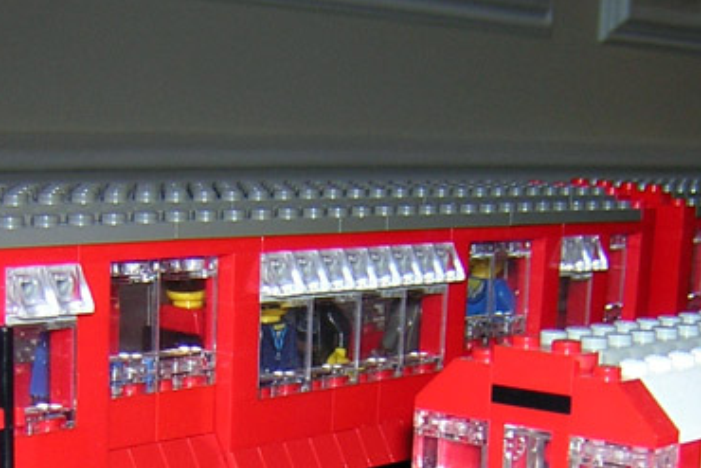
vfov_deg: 16.5
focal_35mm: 81
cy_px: 491
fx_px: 1578
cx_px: 352
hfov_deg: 25.0
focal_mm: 4.7
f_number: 2.6
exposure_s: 1/60.1
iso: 100
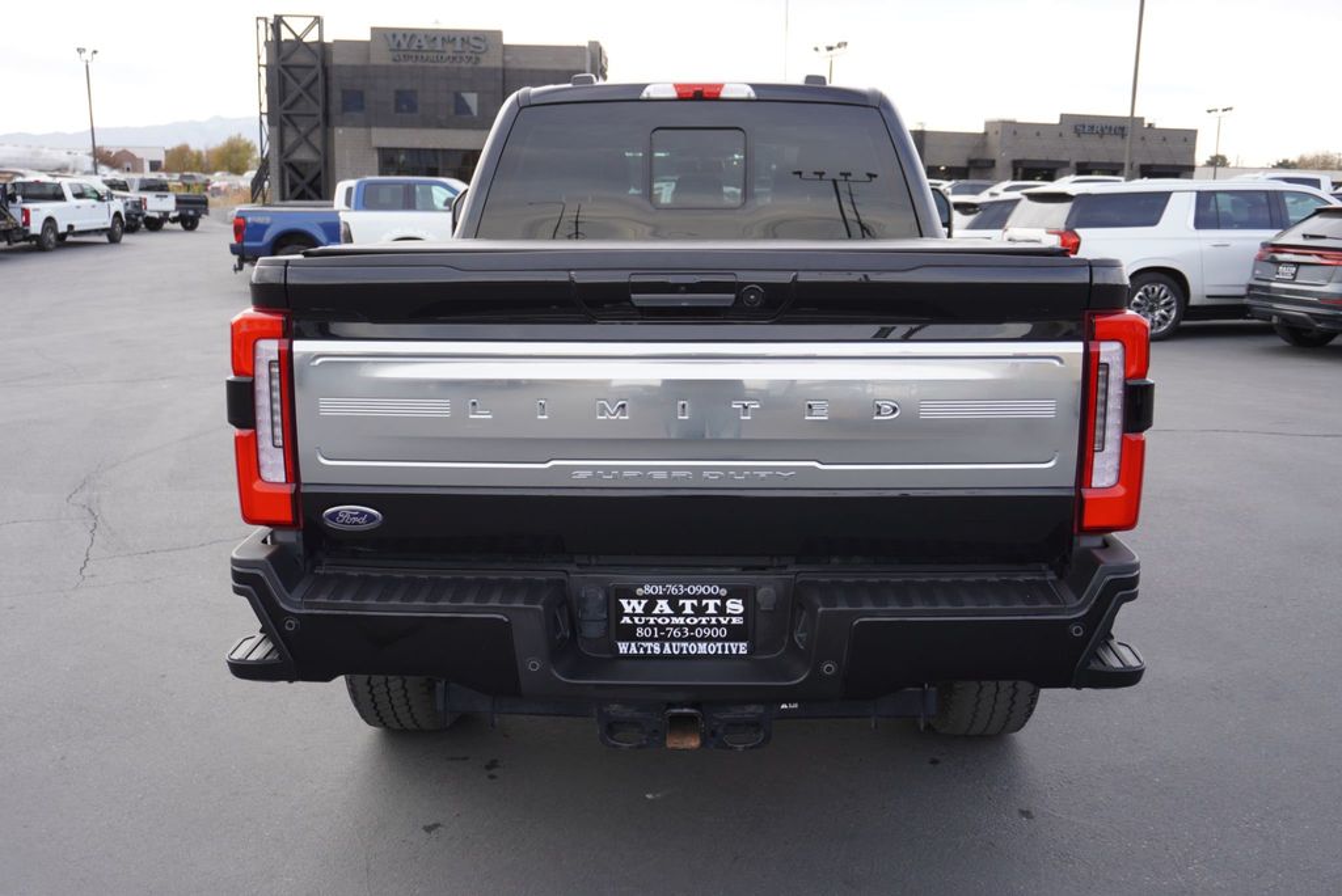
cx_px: 671
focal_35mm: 33
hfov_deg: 57.2
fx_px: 1231
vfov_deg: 40.0
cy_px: 448
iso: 100
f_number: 4
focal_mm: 22
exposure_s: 1/60
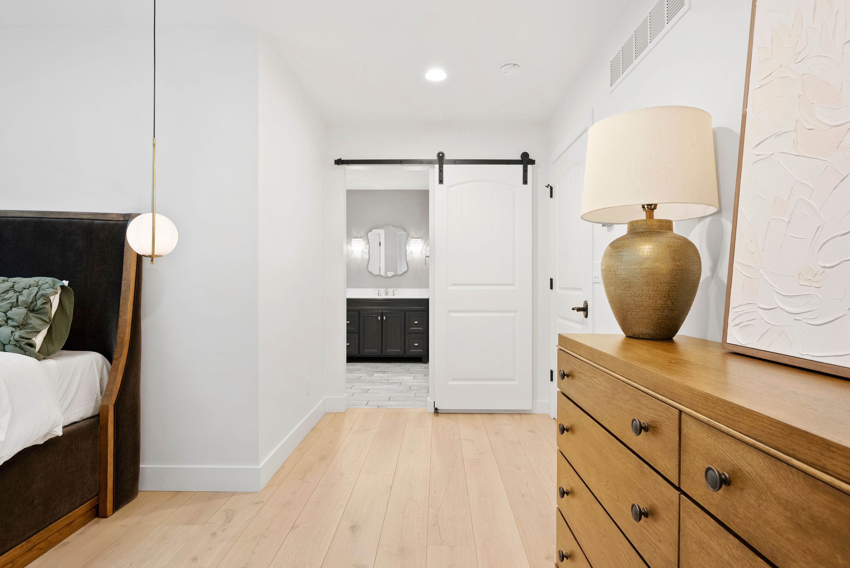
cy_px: 284
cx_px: 425
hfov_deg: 83.9
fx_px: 472
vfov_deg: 62.0
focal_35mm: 20
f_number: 9
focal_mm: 20
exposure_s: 1/5
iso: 800
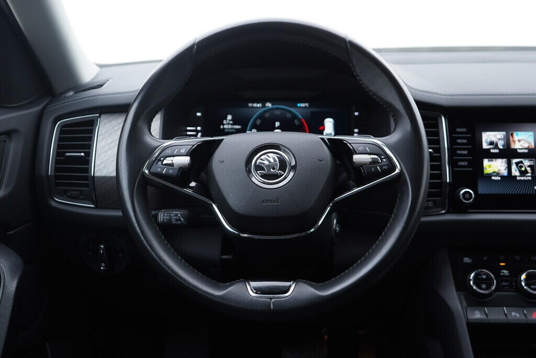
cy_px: 179
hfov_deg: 53.1
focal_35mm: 36
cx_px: 268
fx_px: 536
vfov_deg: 36.9
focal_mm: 24
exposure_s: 1/40
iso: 200
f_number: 2.8
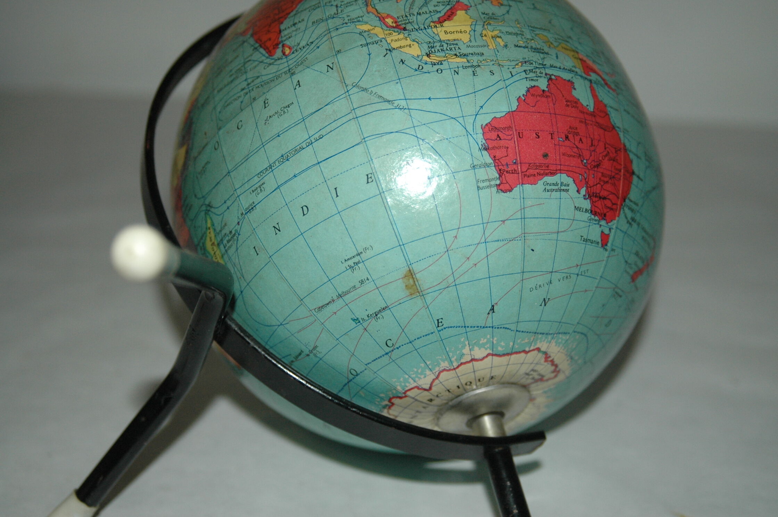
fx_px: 1133
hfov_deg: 37.9
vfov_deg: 25.7
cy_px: 258
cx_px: 389
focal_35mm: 52
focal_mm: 35
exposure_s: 1/60
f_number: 3.8
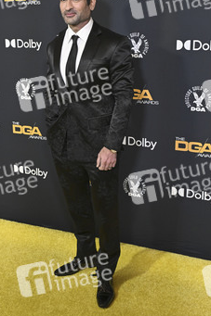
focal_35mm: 41
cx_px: 91
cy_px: 136
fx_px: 361
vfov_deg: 47.3
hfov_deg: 32.6
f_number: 6.3
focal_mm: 35
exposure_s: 1/320
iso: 2500
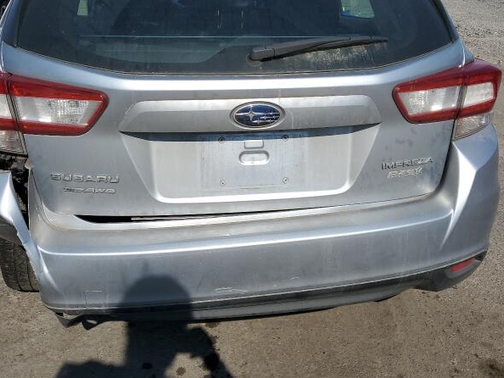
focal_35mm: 35
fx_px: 510
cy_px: 140
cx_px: 246
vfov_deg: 40.4
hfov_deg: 52.6
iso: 50
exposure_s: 1/5000
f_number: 1.5
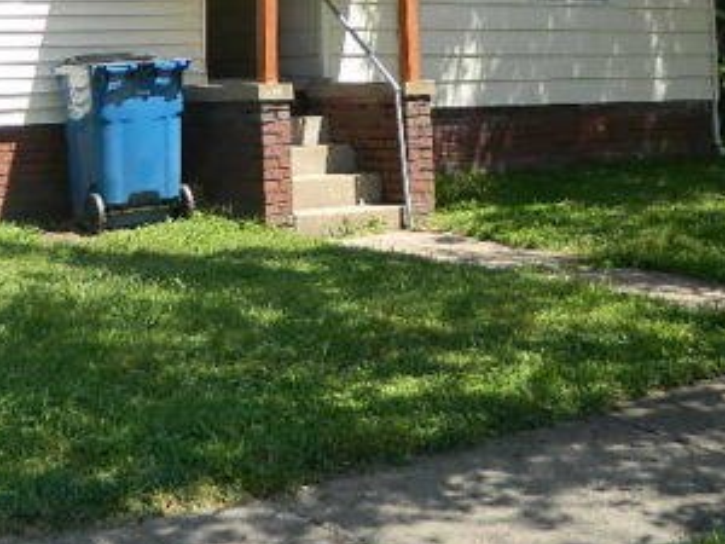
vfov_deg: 21.5
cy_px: -80
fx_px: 1340
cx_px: 280
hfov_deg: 30.2
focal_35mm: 64
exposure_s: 1/400
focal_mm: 4.5
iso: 80
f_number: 3.1
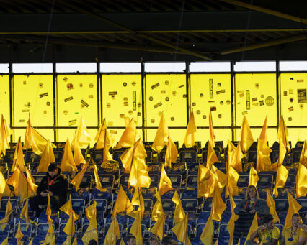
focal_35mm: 677
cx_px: 173
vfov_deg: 2.3
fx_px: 6153
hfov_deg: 2.9
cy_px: 225
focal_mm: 300
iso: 100
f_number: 4
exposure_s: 1/200
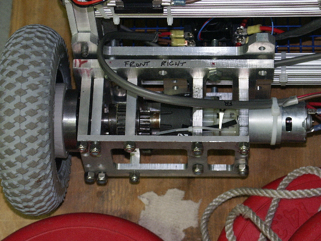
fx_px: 992
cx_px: 160
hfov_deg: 18.4
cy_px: 120
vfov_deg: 13.8
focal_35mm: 107
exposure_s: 1/45
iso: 200
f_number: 3.5
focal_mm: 26.64
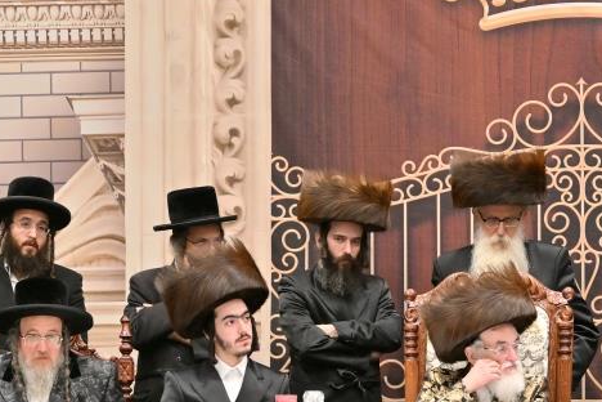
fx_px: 5050
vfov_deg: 4.6
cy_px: 264
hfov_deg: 6.8
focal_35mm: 302
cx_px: 565
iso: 400
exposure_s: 1/400
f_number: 2.8
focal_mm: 92
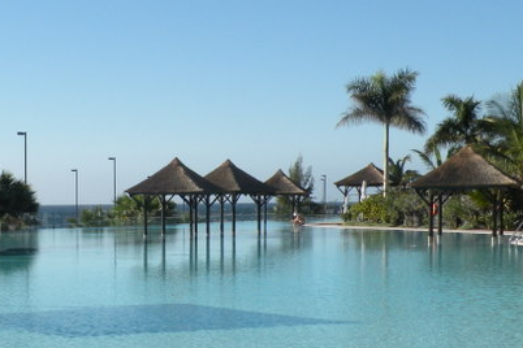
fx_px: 1264
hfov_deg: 23.1
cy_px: 291
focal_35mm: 87
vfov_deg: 15.6
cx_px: 107
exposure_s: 1/262
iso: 64
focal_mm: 7.4
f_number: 6.3
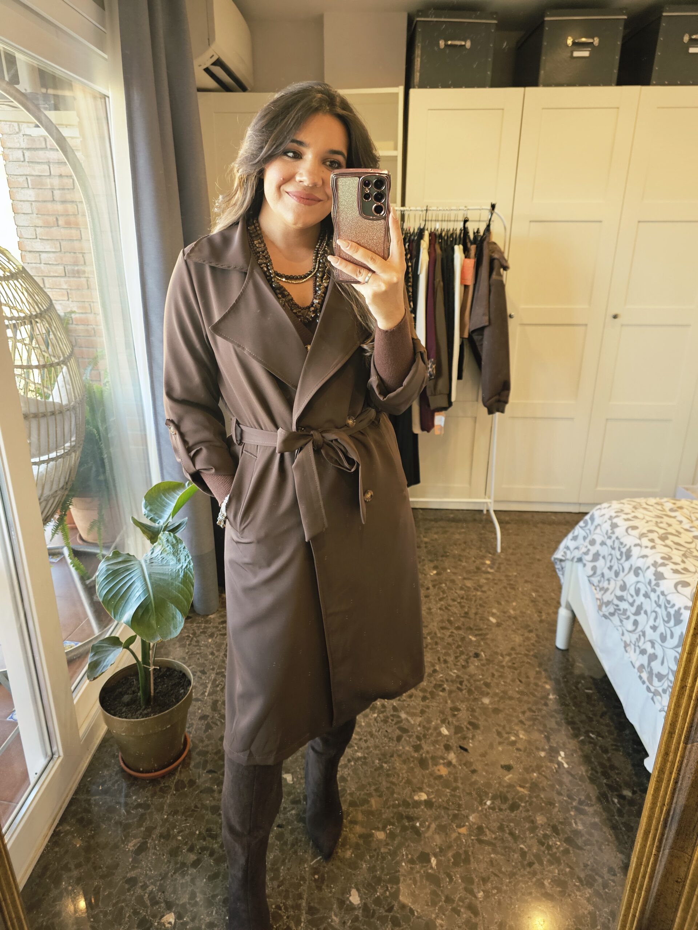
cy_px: 465
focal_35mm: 23
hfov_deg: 58.9
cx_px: 349
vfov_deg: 73.9
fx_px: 618
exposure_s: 1/100
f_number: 1.7
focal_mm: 6.3
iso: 160
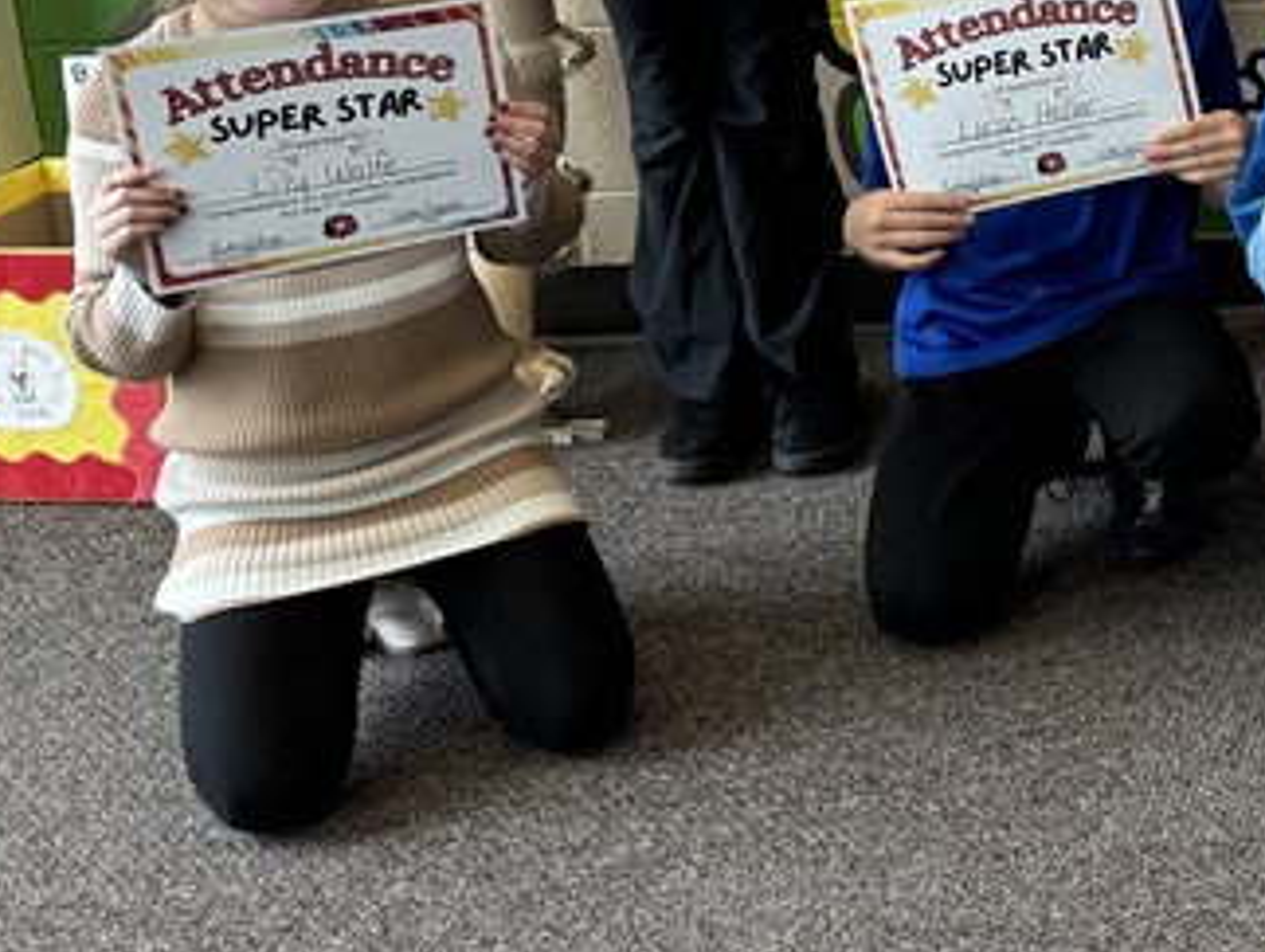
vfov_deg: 18.9
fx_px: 2780
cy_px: -4
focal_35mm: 76
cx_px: 1888
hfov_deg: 21.5
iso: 200
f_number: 1.78
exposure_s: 1/120
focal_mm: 6.76
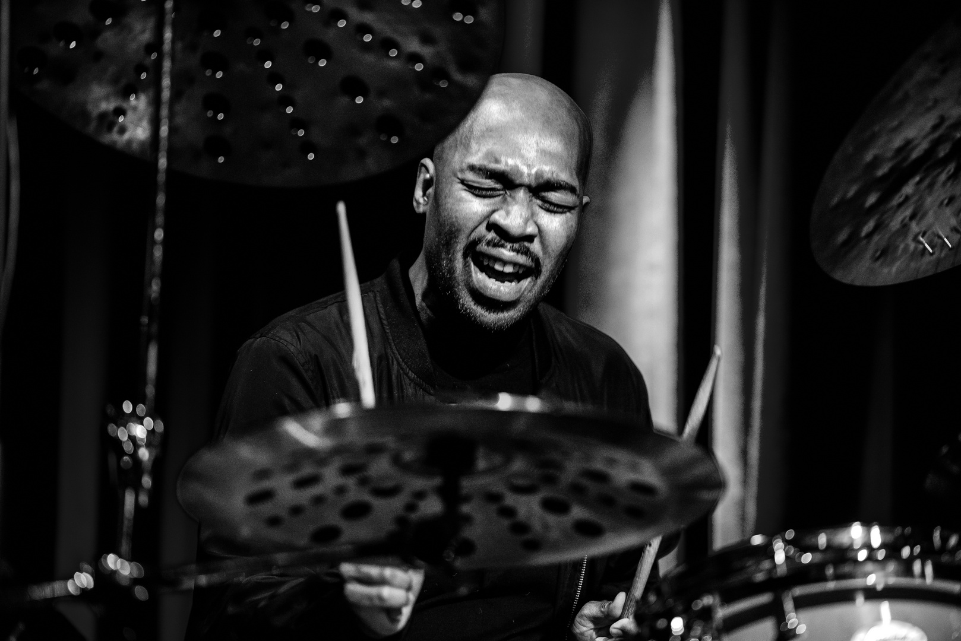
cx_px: 480
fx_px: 4539
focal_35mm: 170
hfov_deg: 12.1
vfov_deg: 8.1
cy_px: 320
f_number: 2.8
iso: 3200
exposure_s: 1/160
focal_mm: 170
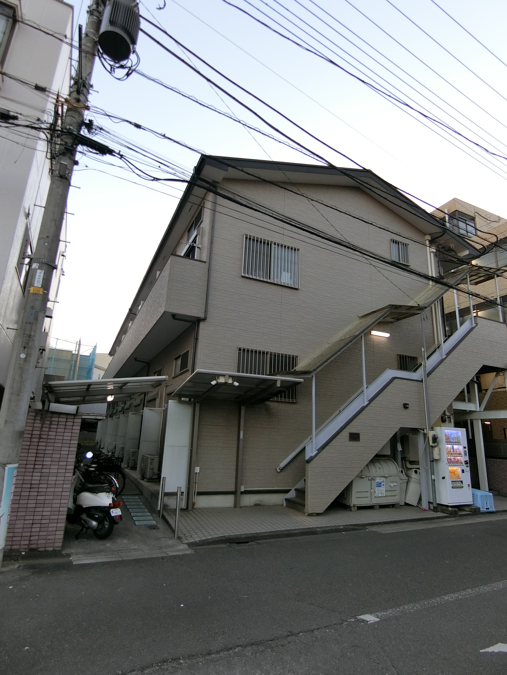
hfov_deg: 68.7
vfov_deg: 84.7
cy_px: 338
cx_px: 254
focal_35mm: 19
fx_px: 371
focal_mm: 4.06
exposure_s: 1/125
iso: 160
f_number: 2.7
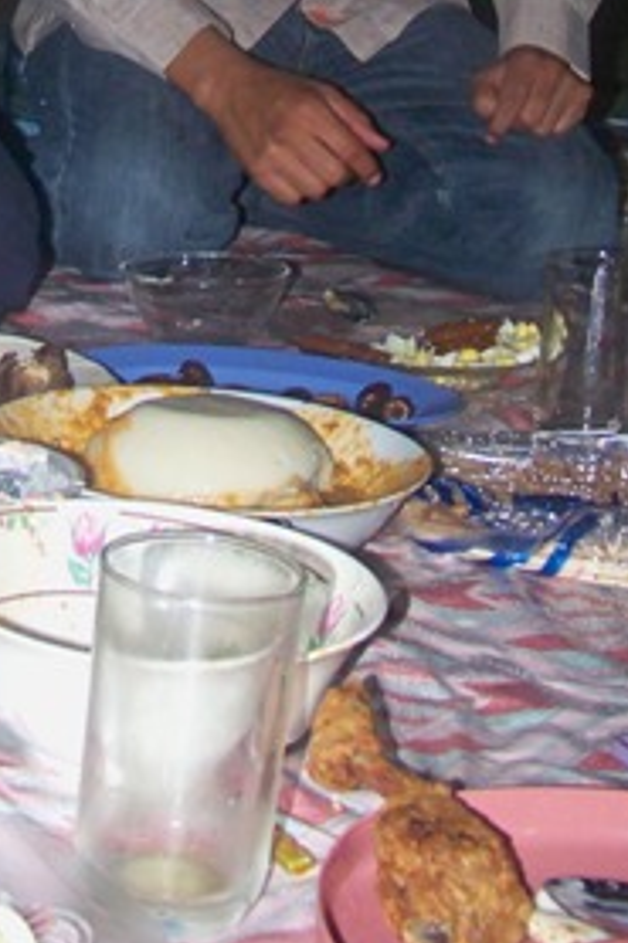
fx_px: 2070
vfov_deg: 24.2
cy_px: -58
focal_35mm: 79
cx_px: 217
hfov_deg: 17.2
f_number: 2.8
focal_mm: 5.85
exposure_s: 1/30
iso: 200
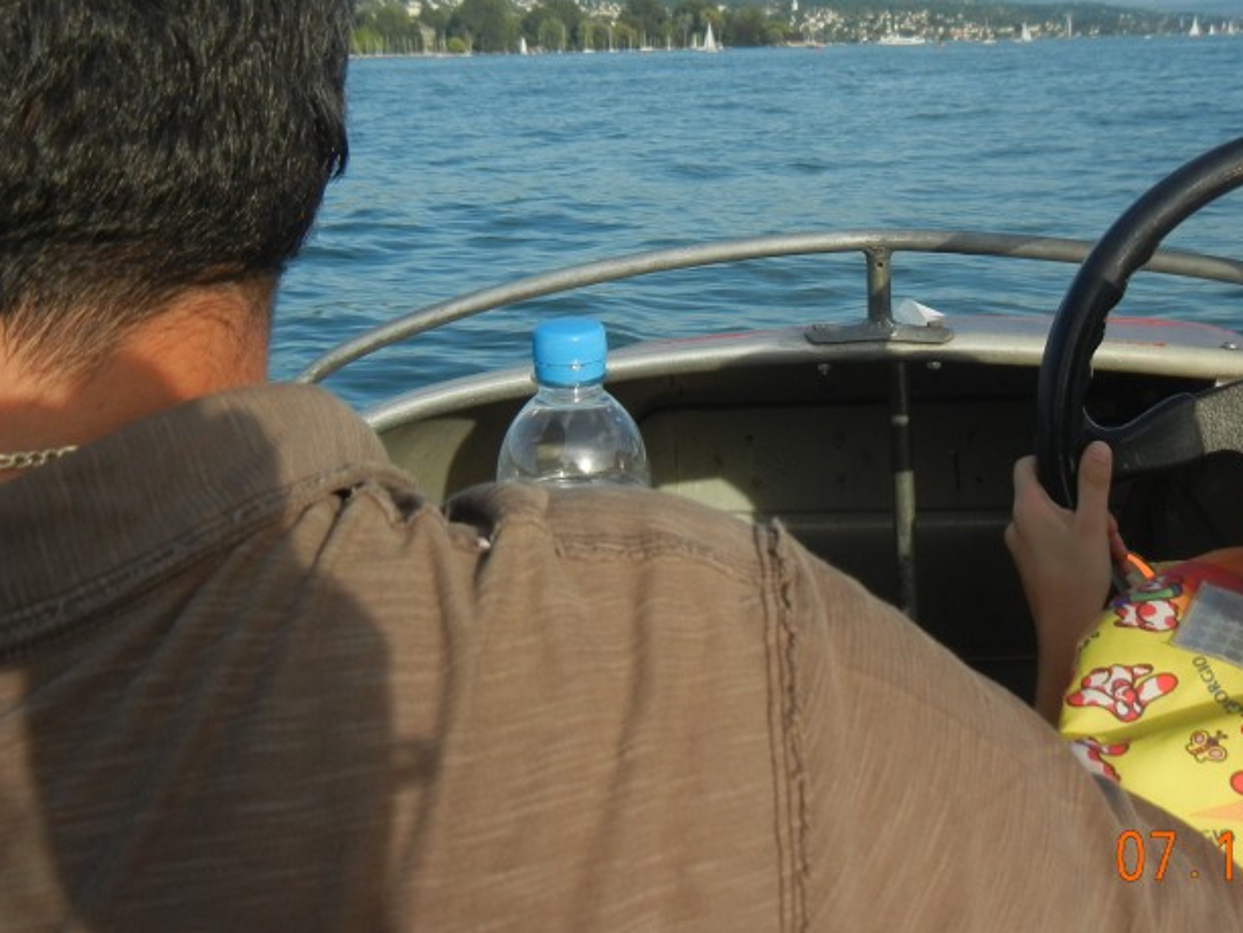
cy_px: 241
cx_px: 717
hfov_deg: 38.1
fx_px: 1796
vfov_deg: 28.7
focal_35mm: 50
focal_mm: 5.4
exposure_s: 1/281
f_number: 7
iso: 160
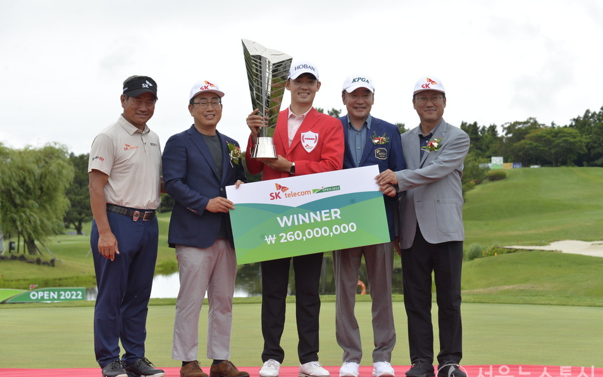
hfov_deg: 18.4
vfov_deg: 11.6
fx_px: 1857
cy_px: 197
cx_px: 300
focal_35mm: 113
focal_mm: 110
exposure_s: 1/1600
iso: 1600
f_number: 10
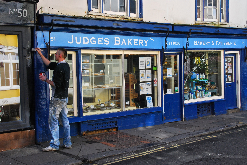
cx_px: 124
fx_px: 392
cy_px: 82
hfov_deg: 35.0
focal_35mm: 57
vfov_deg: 23.8
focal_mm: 38
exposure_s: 1/400
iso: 800
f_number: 10
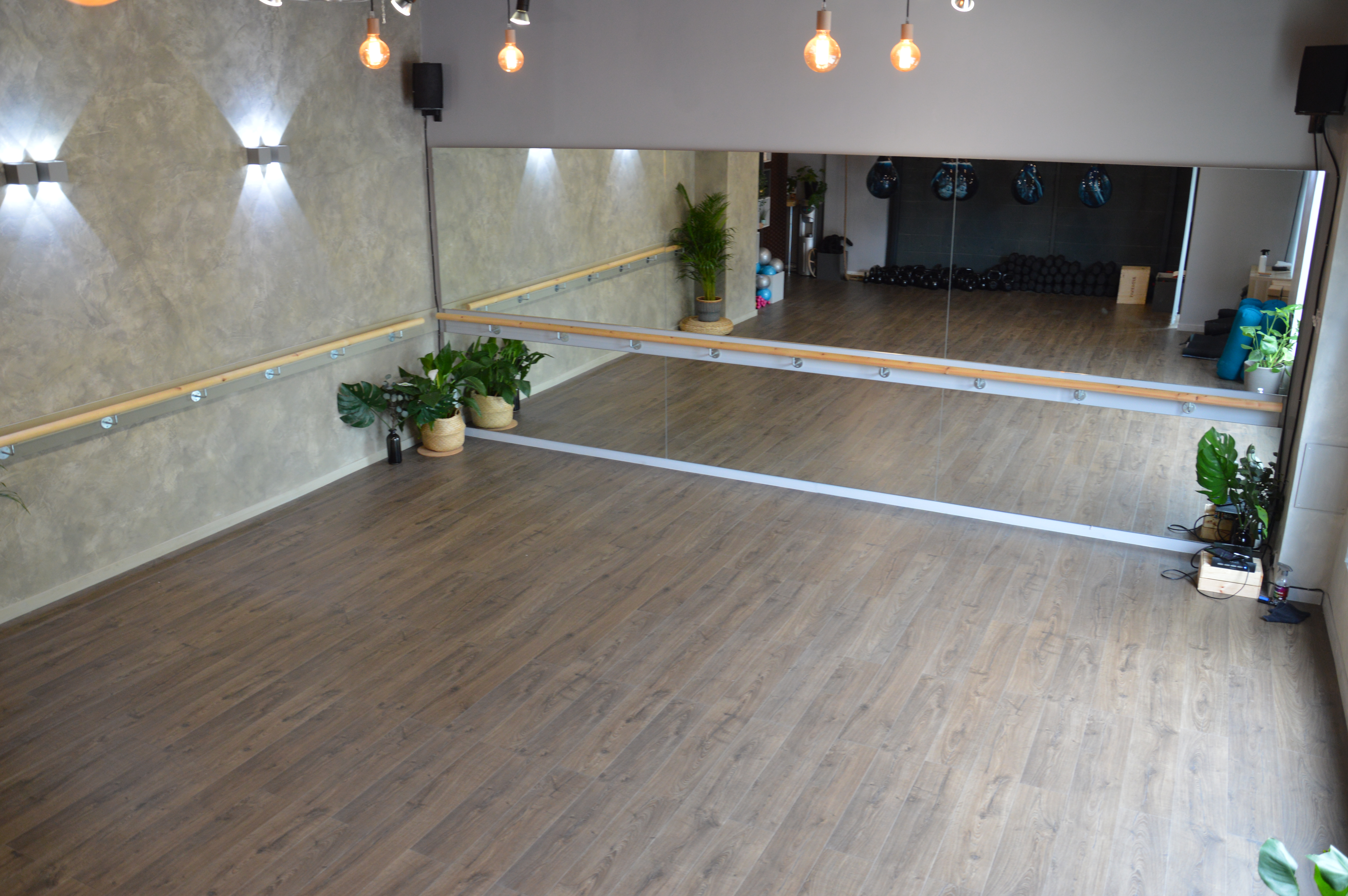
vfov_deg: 47.8
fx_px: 1010
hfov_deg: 67.4
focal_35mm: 27
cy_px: 448
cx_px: 674
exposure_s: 1/25
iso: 400
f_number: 3.5
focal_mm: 18
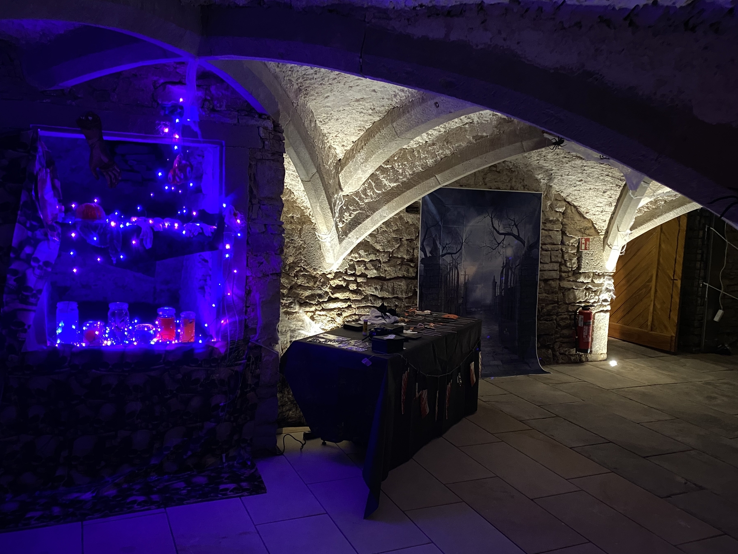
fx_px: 618
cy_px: 290
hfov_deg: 61.6
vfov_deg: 48.2
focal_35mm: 29
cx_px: 357
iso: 800
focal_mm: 4.25
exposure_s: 1/25
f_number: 1.8
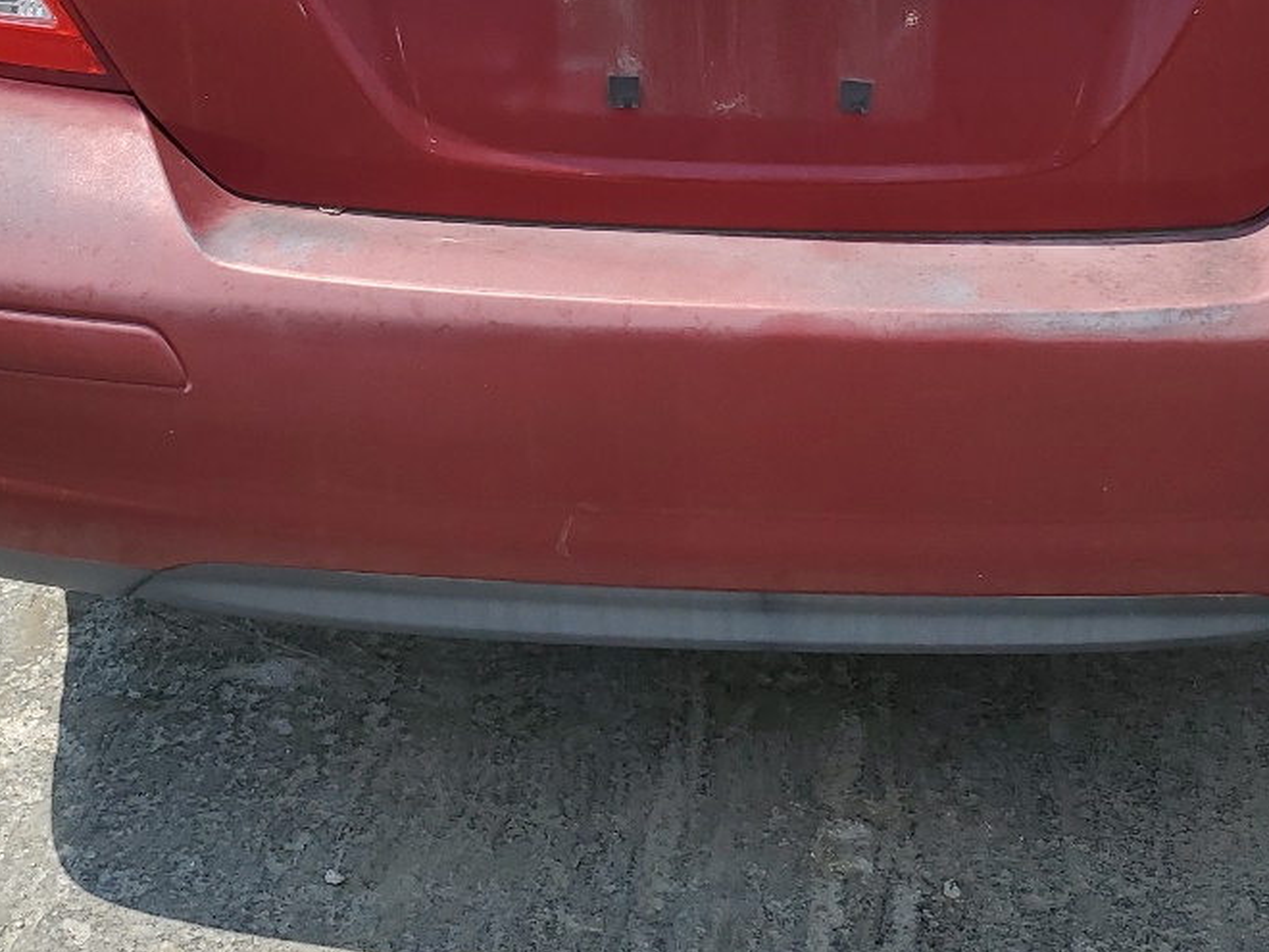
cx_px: 700
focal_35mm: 63
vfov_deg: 22.2
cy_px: -62
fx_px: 2310
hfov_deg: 30.7
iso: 50
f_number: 1.5
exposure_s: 1/2500
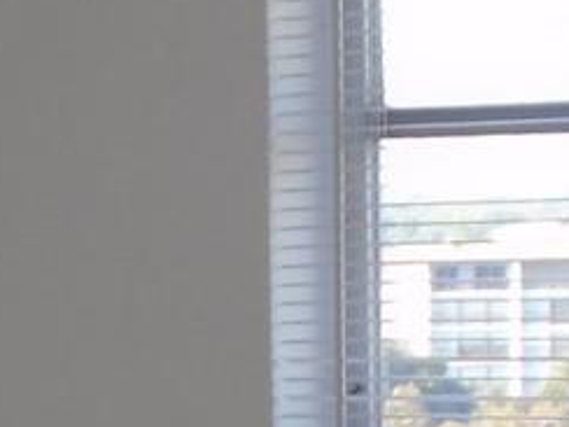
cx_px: -203
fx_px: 4520
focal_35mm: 275
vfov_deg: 5.4
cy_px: 621
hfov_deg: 7.1
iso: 100
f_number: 4.1
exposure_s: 1/50
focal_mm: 7.4
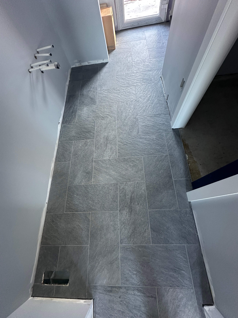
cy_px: 159
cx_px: 119
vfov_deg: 102.1
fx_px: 128
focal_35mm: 14
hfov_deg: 85.7
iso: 500
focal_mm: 2.22
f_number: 2.2
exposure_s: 1/60
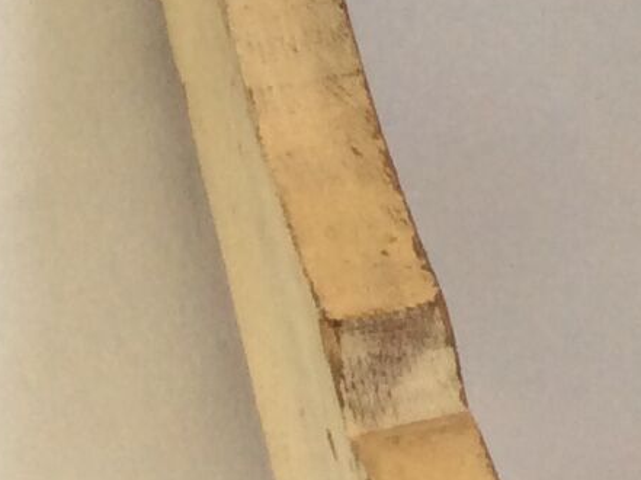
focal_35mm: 188
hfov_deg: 9.3
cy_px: 435
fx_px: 3478
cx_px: 1609
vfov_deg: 7.9
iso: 32
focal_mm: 3.3
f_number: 2.4
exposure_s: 1/33
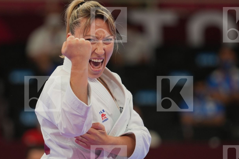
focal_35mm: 441
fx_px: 2928
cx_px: 109
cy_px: 94
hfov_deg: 4.7
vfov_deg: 3.1
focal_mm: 200
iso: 250
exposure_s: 1/500
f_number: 2.8
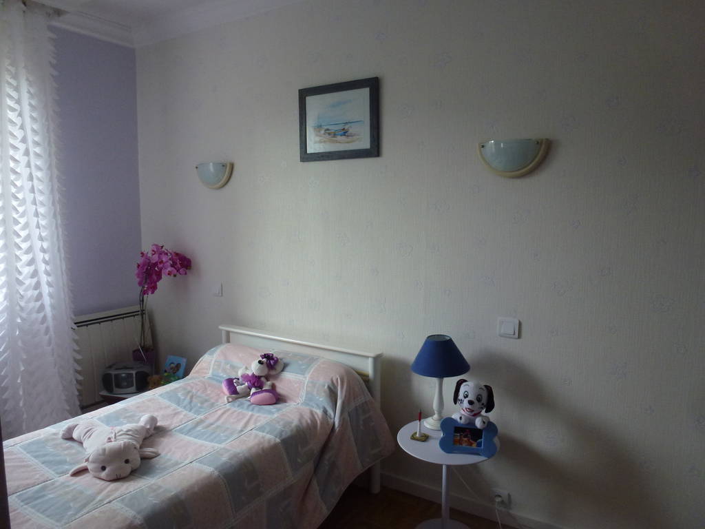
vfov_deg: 56.8
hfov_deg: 71.6
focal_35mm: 24
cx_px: 352
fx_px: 489
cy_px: 264
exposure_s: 1/60
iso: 200
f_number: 3.3
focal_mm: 4.3
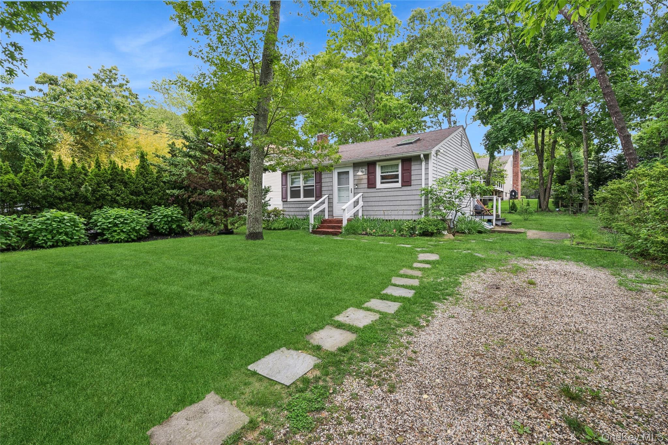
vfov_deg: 73.7
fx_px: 297
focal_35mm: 16
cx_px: 334
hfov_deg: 96.8
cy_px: 222
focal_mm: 16
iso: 250
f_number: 10
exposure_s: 1/50
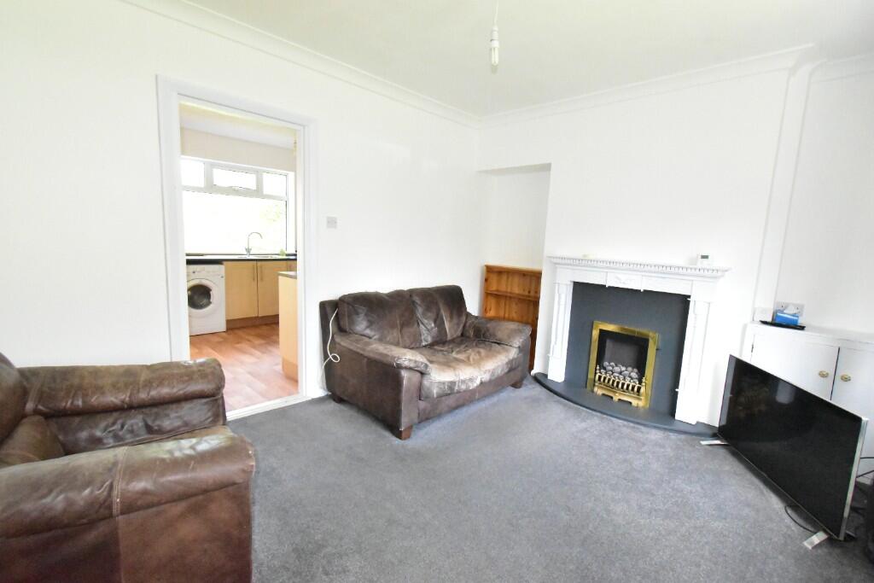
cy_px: 292
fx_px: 364
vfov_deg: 77.3
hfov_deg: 100.4
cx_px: 437
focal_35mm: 15
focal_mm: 10
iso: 12800
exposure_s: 1/200
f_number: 11
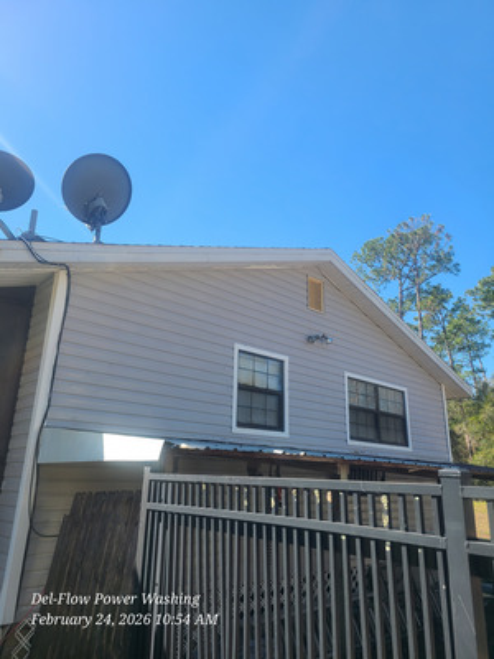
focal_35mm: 26
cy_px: 330
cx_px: 247
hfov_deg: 53.1
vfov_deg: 67.3
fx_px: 495
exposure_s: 1/952
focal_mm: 5.4
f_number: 1.8
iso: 40
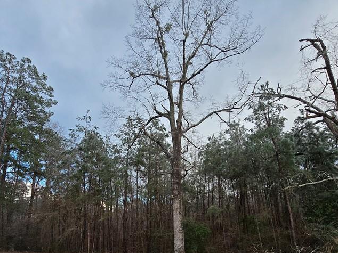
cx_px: 170
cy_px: 178
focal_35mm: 21
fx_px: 205
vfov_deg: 61.1
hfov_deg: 79.0
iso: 50
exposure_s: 1/189
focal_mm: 2.2
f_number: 2.2
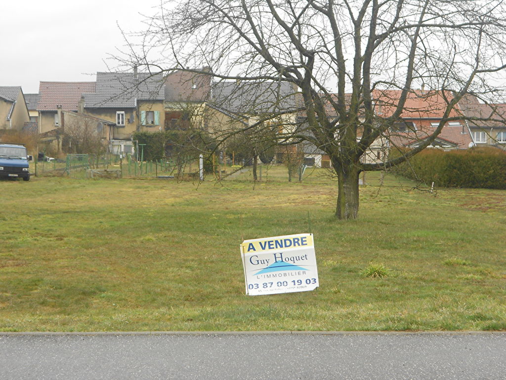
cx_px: 253
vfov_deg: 22.3
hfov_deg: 29.4
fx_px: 965
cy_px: 190
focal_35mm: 66
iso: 80
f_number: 5.3
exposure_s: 1/60
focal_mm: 11.8
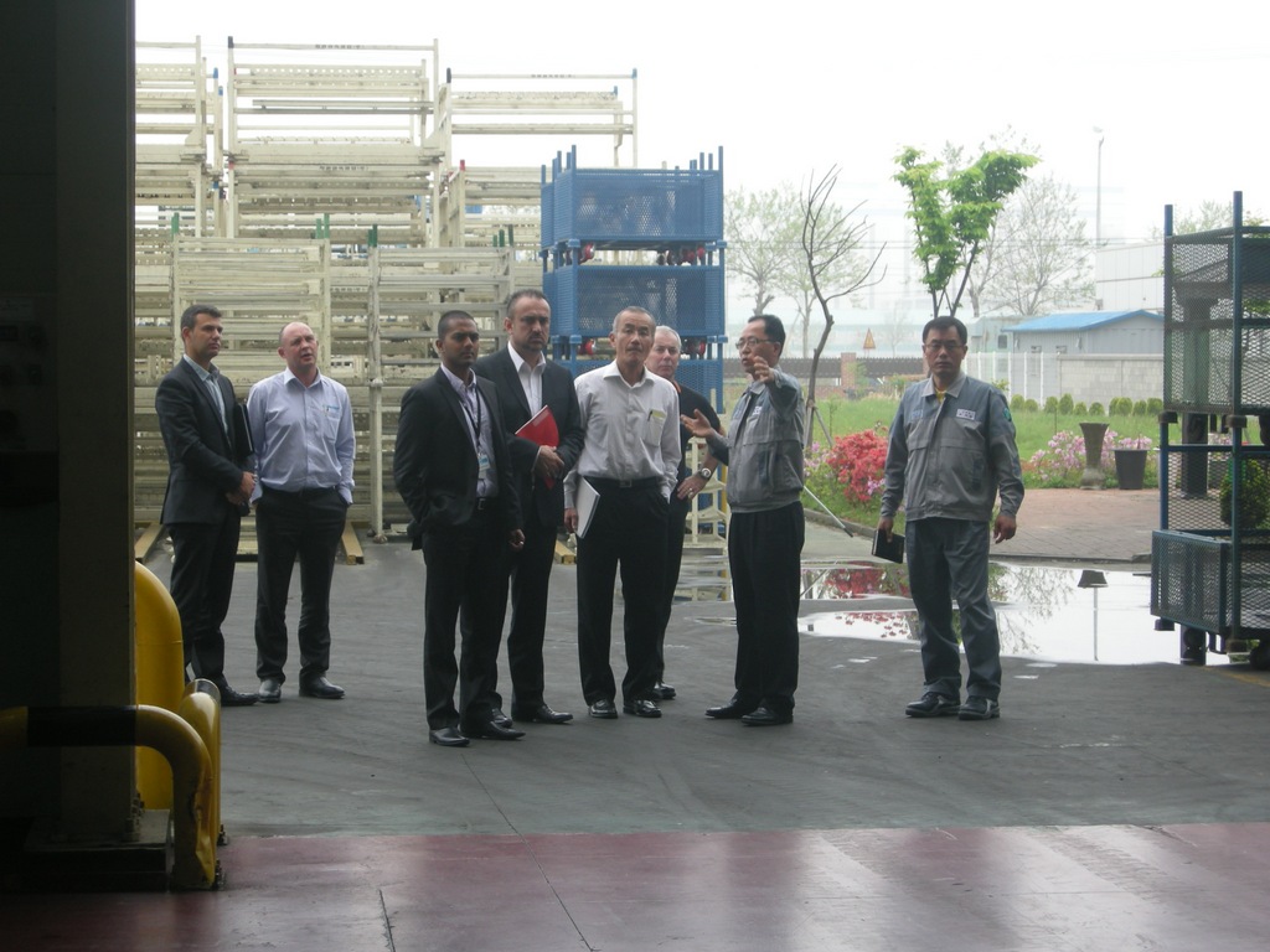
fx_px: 3265
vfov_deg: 16.6
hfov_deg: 22.0
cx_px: 635
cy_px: 476
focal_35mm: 89
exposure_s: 1/80.3
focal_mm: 18.6
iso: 64
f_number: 4.3
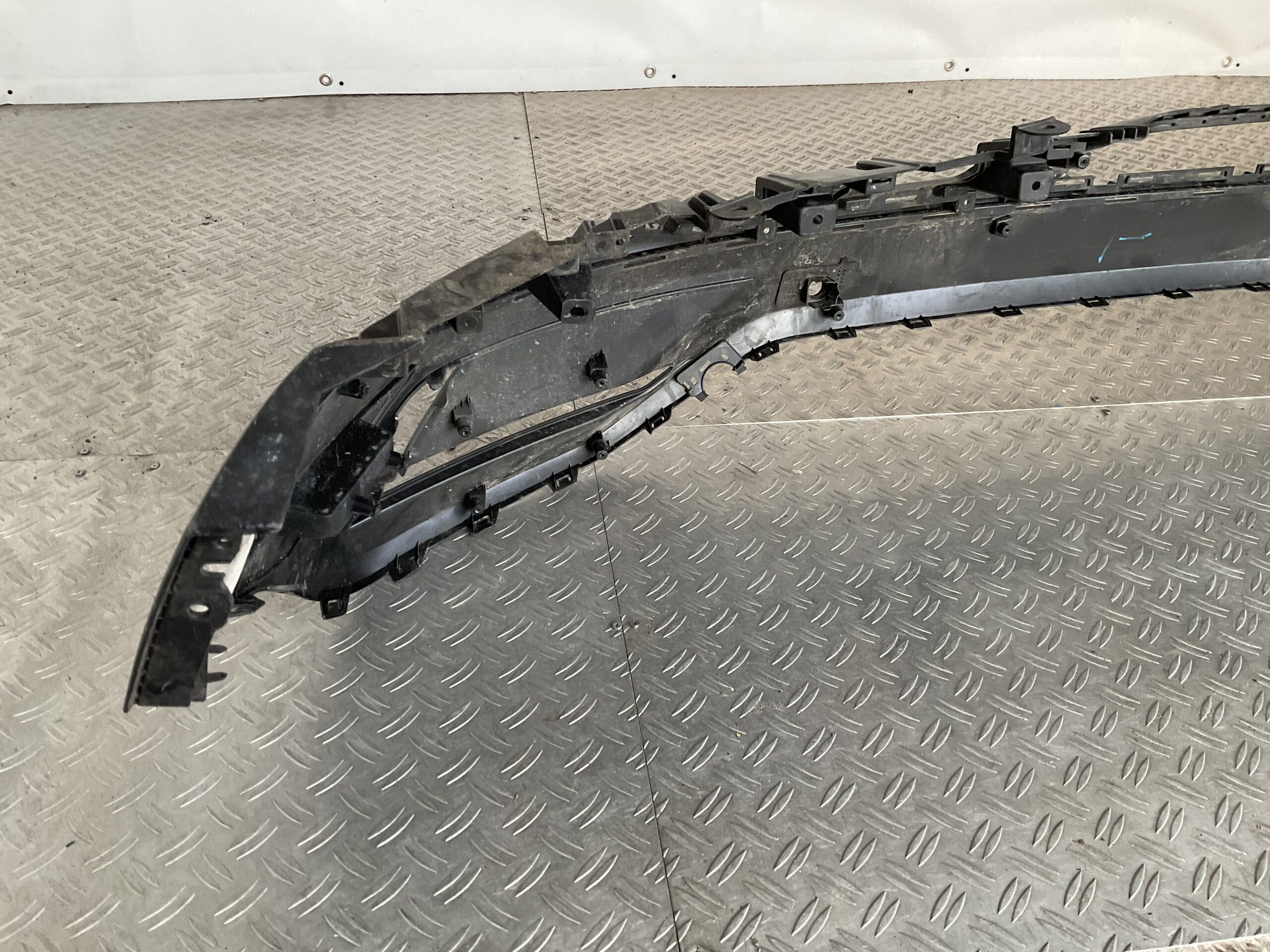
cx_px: 635
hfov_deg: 61.7
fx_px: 1064
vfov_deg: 48.2
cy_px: 476
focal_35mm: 29
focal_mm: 3
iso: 100
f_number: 1.8
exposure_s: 1/50
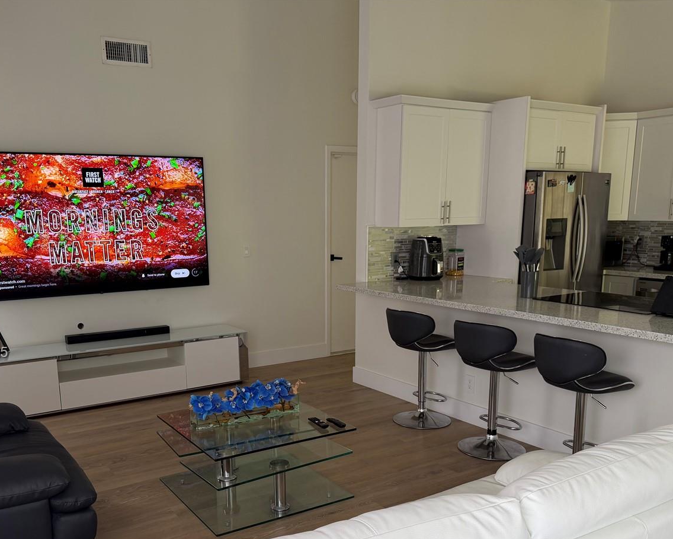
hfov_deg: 54.1
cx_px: 297
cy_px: 353
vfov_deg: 44.0
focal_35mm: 33
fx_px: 657
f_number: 1.78
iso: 125
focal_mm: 6.76
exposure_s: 1/121
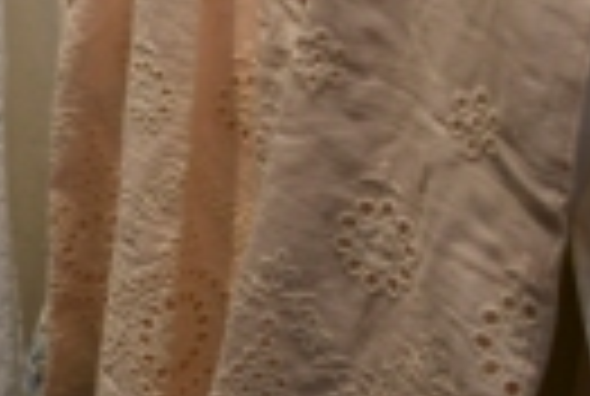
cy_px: -79
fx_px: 1347
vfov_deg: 16.1
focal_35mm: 82
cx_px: 153
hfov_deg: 24.5
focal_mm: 16
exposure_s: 1/2000
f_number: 3.2
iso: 1250
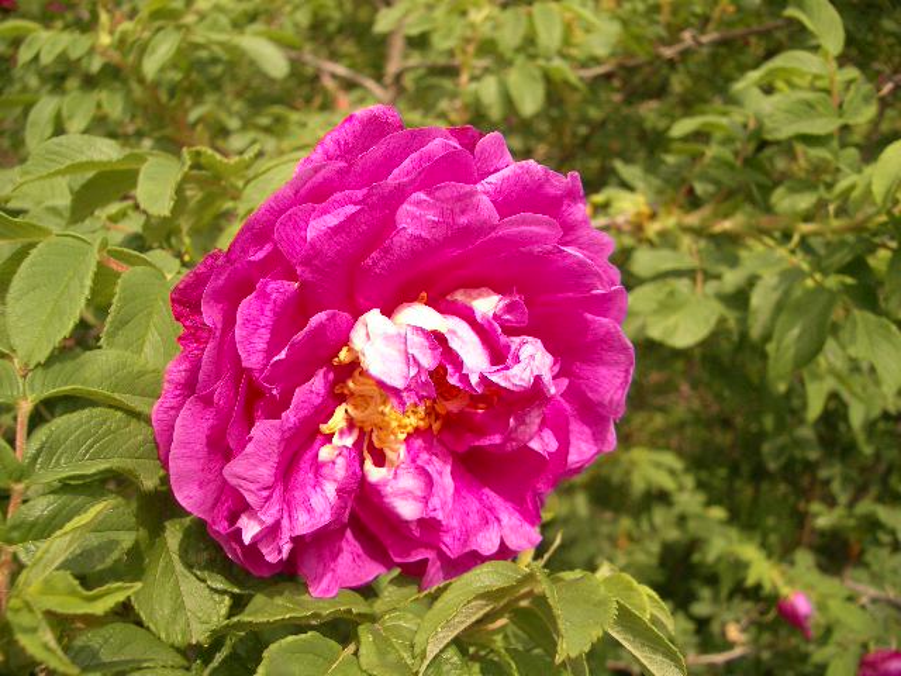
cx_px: 450
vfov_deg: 40.7
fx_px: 911
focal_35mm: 35
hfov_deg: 52.6
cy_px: 338
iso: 50
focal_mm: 5.8
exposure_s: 1/320
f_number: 4.3
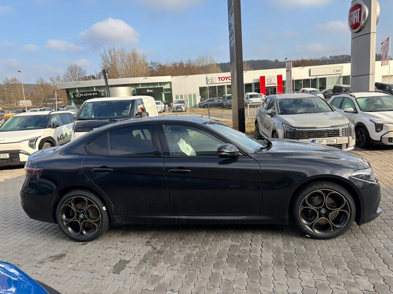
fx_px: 295
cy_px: 147
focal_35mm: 26
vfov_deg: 53.1
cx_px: 196
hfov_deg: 67.3
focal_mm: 5.96
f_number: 1.6
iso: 50
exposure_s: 1/1217
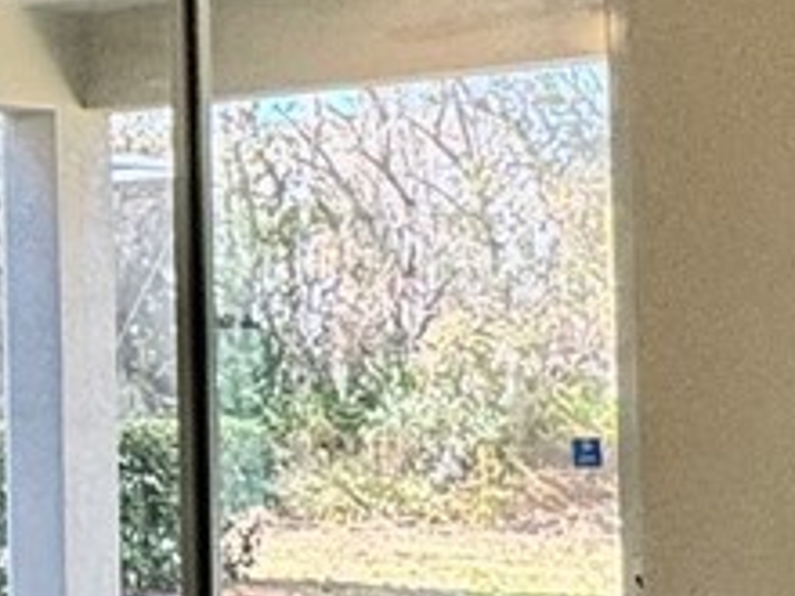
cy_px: 365
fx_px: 2343
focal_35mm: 102
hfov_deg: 14.1
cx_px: -1048
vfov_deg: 14.5
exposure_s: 1/120
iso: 125
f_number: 2.2
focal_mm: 2.22
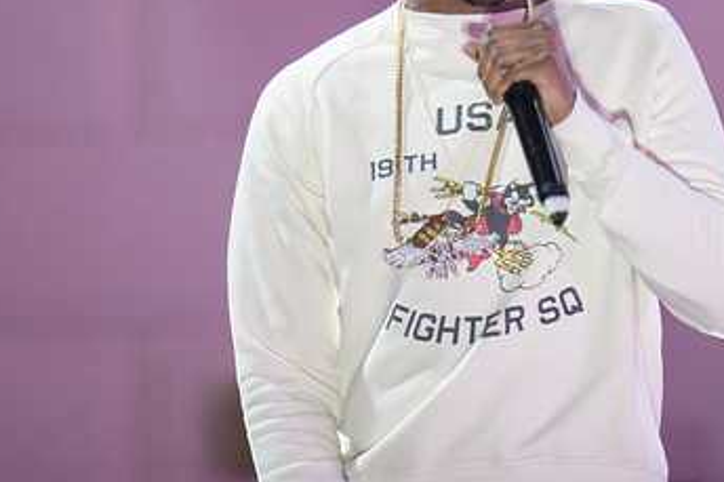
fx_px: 6553
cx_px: 556
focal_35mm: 326
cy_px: 136
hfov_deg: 6.3
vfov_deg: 4.2
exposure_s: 1/320
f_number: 3.2
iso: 3200
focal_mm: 200
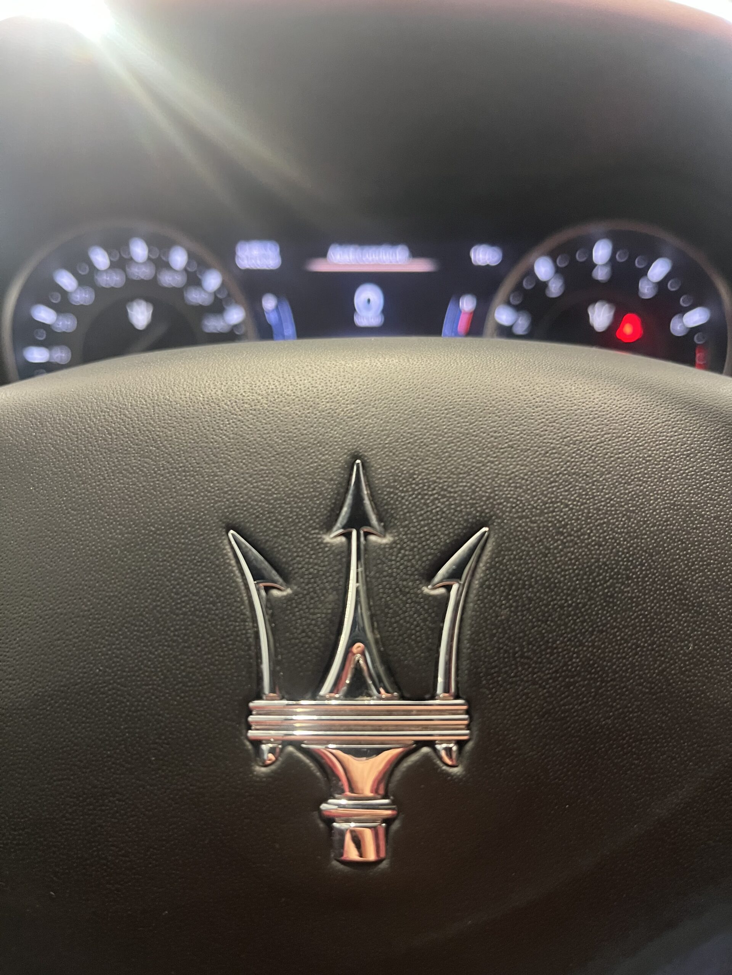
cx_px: 366
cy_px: 488
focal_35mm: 26
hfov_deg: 53.1
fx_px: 733
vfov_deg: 67.3
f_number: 1.6
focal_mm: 5.1
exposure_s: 1/42
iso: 500
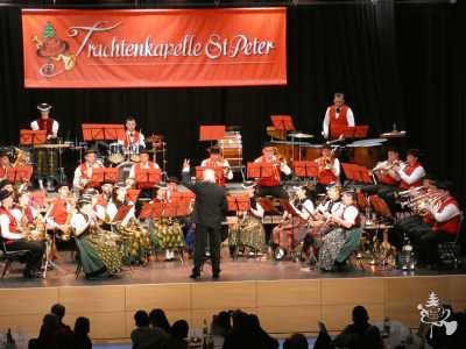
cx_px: 233
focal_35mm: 132
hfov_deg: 14.9
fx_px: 1777
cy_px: 174
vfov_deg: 11.2
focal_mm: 23.7
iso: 1600
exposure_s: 1/50
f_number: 5.2
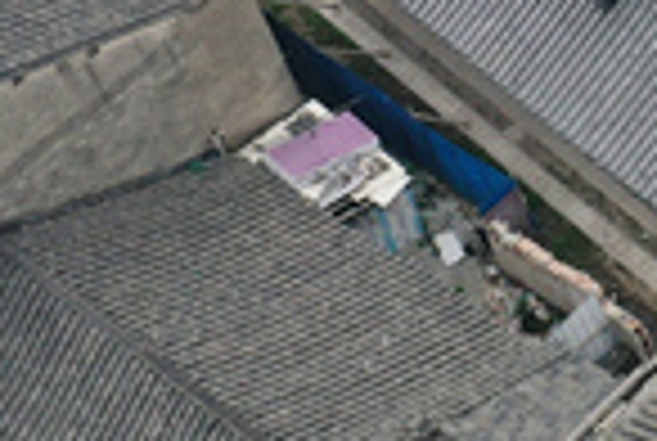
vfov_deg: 9.0
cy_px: 29
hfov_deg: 11.8
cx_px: 1370
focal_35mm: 153
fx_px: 2798
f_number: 5.6
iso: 100
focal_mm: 10.26
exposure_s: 1/320
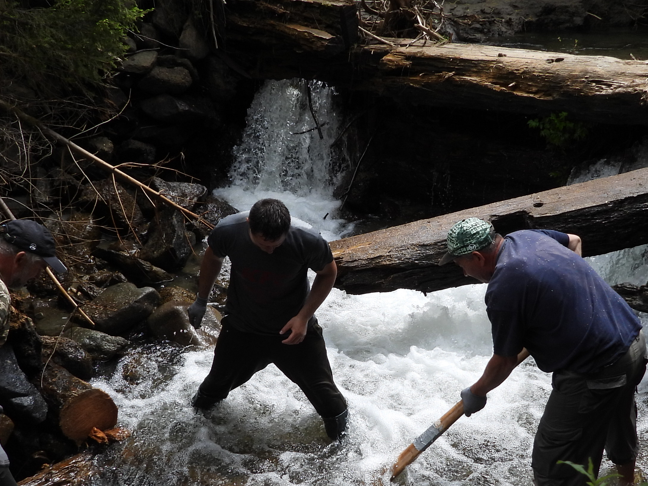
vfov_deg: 26.4
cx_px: 381
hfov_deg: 34.8
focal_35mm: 55
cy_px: 319
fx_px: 1030
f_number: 2.8
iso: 100
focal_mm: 4.7
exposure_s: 1/640
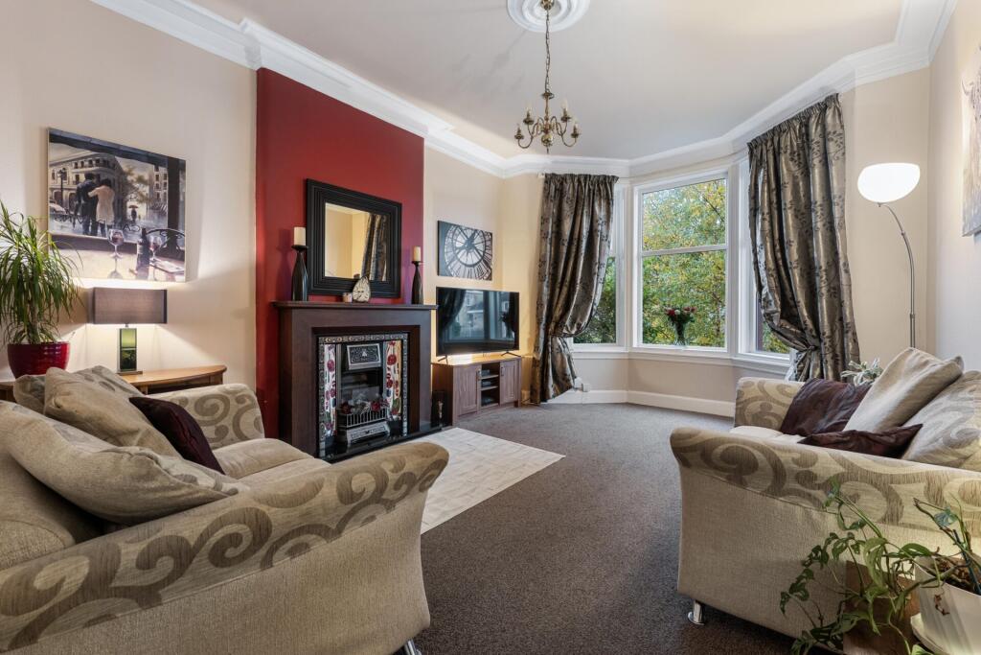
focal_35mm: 14
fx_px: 382
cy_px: 328
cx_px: 490
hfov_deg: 104.2
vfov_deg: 81.2
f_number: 8
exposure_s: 2
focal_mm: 14
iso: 640
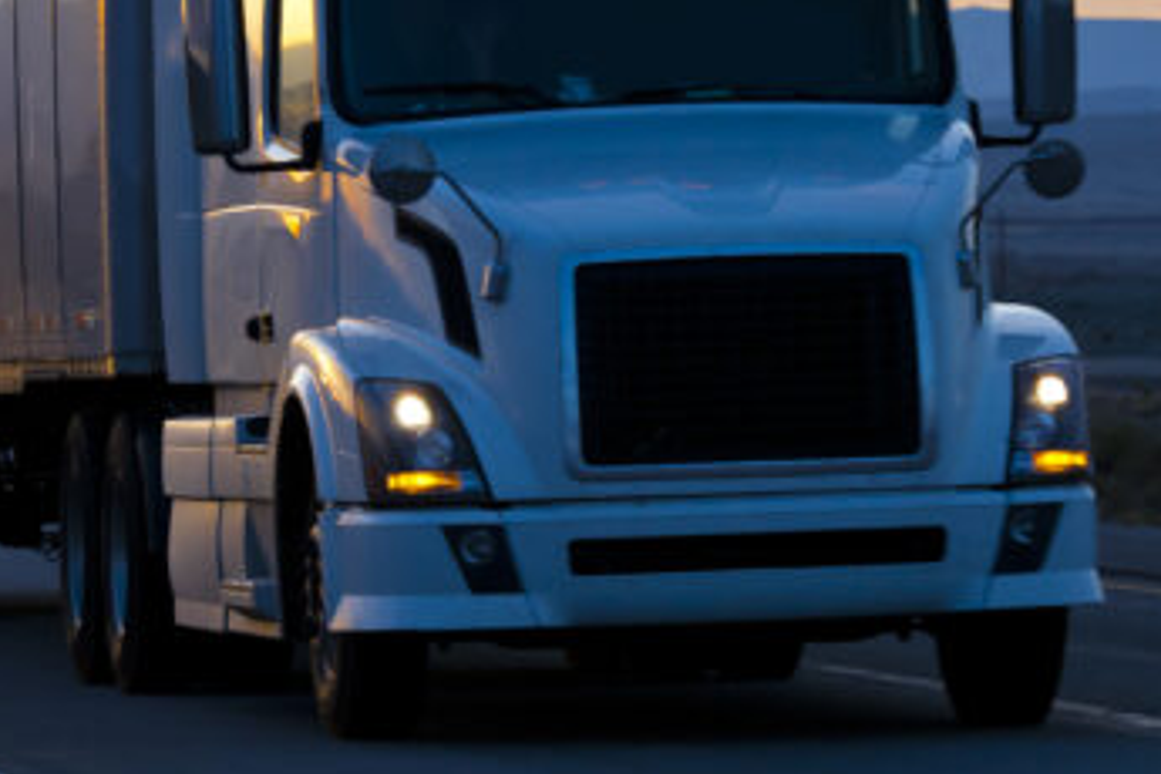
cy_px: 284
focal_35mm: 344
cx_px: 283
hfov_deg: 6.0
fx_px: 11093
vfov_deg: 4.0
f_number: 6.3
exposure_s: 1/160
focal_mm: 116
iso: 800
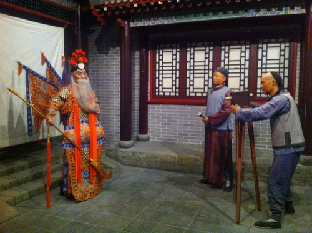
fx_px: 315
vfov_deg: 40.6
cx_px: 156
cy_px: 116
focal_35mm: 35
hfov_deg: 52.7
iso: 1000
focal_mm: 3.85
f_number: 2.8
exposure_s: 1/15
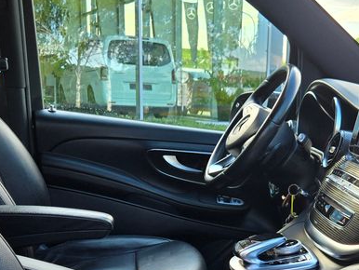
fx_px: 633
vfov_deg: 22.9
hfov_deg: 31.4
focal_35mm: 61
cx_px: 245
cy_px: 279
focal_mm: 5.4
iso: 80
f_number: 1.8
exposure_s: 1/508
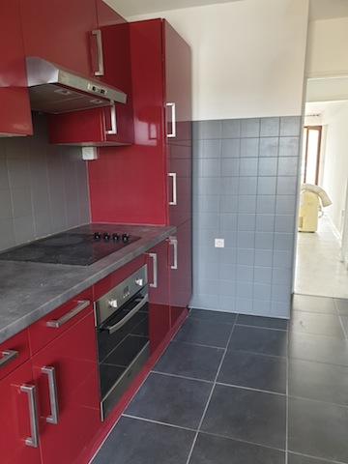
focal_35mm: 26
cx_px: 174
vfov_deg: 67.3
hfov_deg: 53.1
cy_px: 232
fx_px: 349
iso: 160
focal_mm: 4.3
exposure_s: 1/49
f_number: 2.4
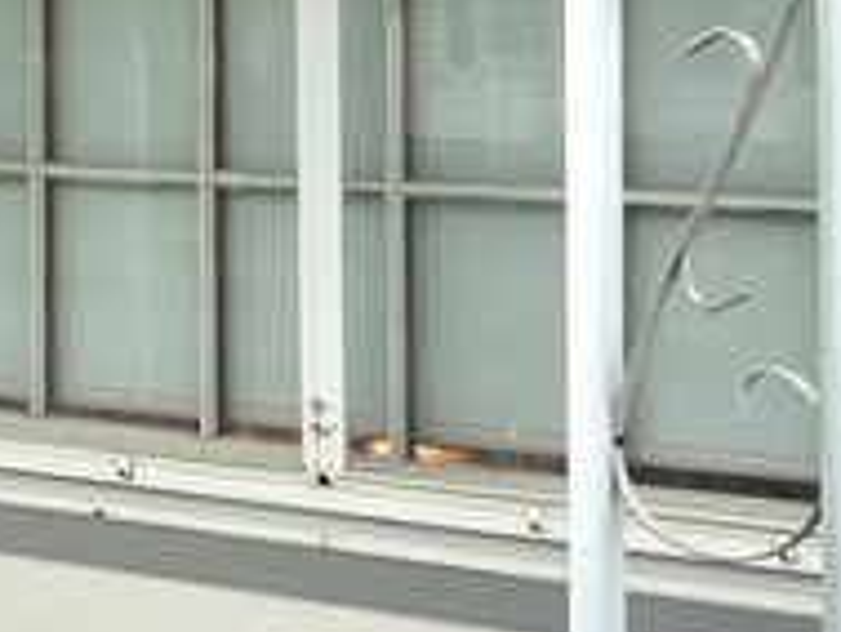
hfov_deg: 13.0
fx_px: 3428
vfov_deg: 10.3
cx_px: -552
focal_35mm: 141
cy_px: -151
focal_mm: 5.7
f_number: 1.5
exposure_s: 1/121
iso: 50
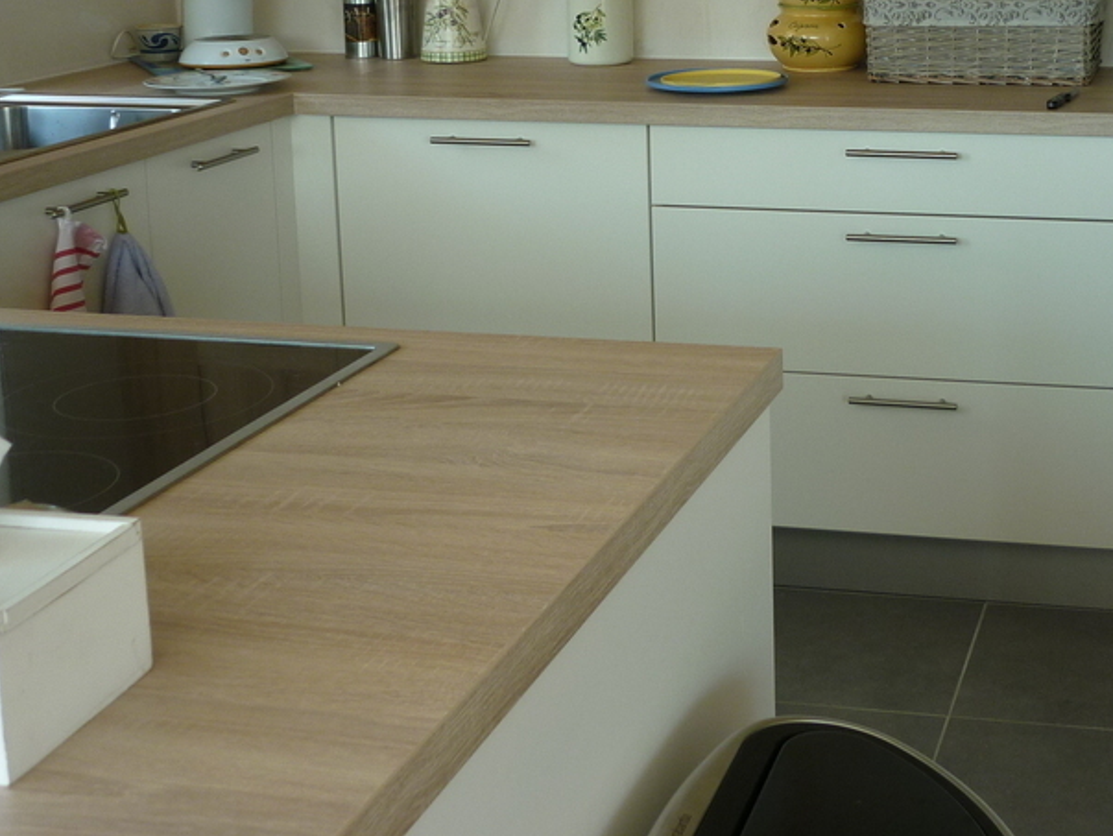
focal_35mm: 56
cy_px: 148
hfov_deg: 33.6
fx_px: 1802
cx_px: 838
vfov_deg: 25.6
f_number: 2.8
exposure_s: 1/80
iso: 80
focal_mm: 5.5
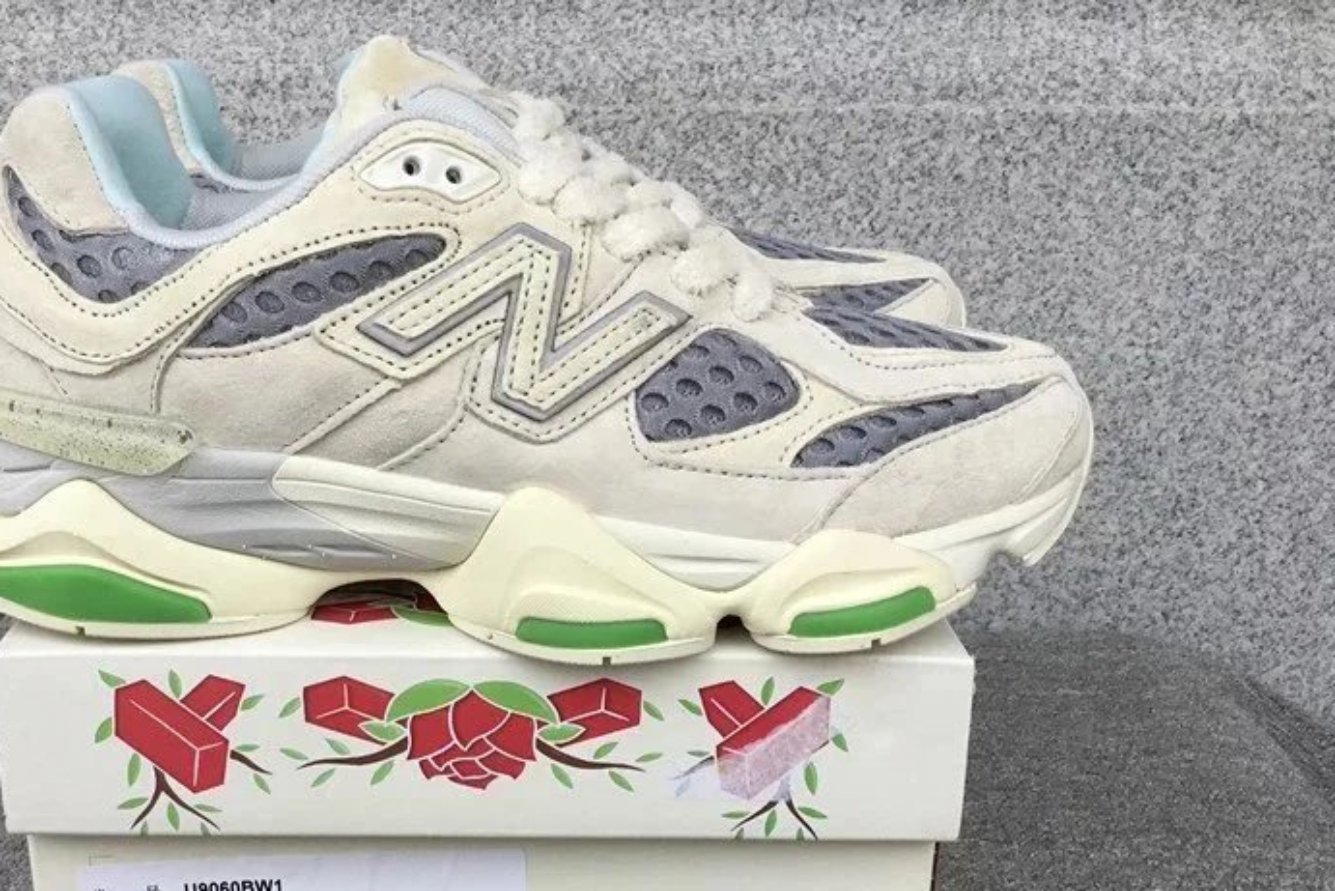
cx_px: 493
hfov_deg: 46.0
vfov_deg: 31.7
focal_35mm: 42
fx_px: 1558
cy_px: 585
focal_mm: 3.3
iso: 25
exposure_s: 1/264
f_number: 2.4
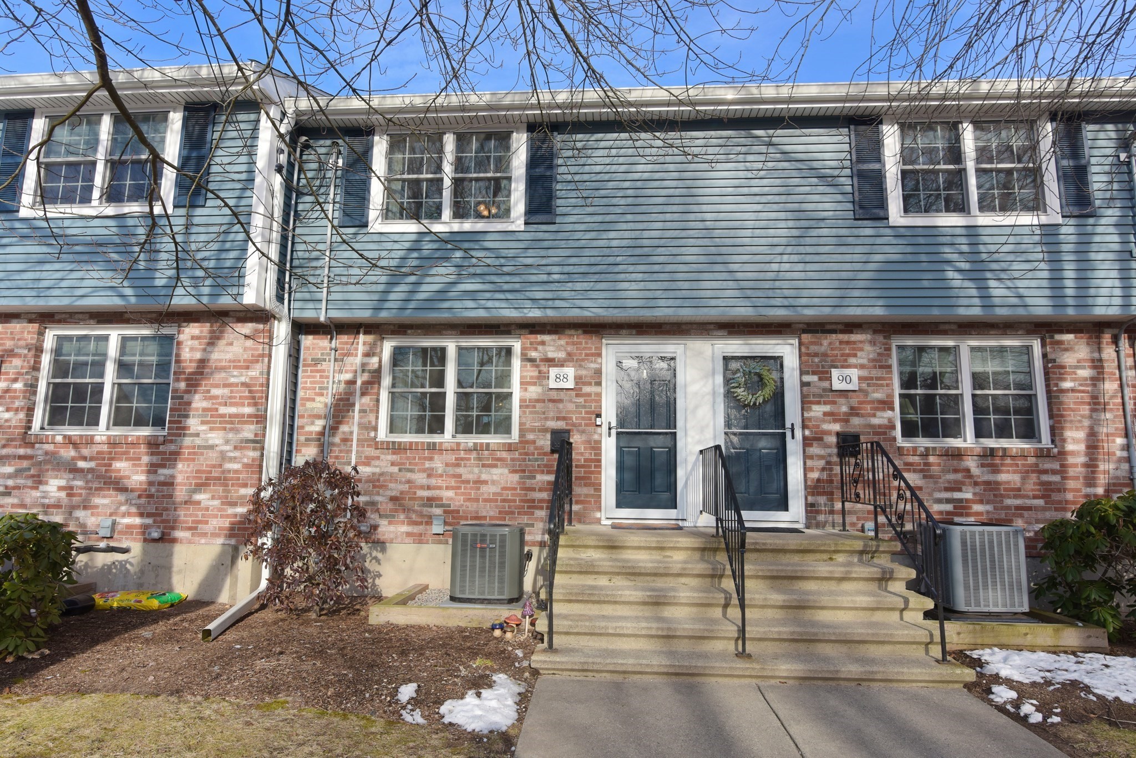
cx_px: 568
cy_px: 379
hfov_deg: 84.0
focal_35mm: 20
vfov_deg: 62.0
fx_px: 631
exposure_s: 1/500
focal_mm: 20
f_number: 11
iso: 400
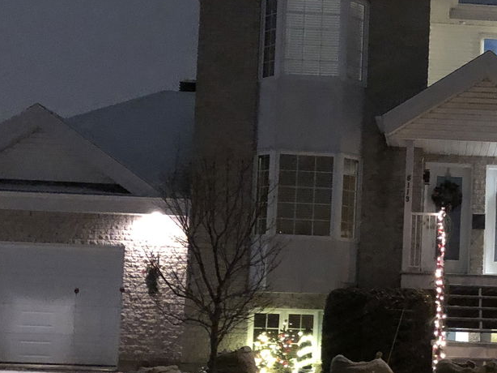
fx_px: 1048
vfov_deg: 20.0
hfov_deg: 25.3
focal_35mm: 73
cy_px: 268
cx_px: 503
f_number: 1.8
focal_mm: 3.99
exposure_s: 1/4
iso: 125
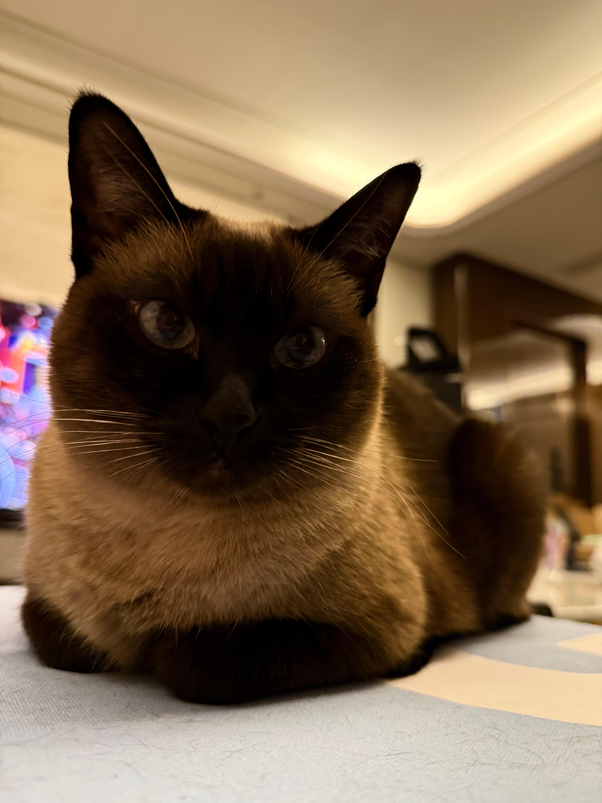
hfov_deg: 56.8
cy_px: 402
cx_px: 301
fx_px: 557
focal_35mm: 24
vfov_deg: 71.6
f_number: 1.78
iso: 640
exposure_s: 1/60
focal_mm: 6.76
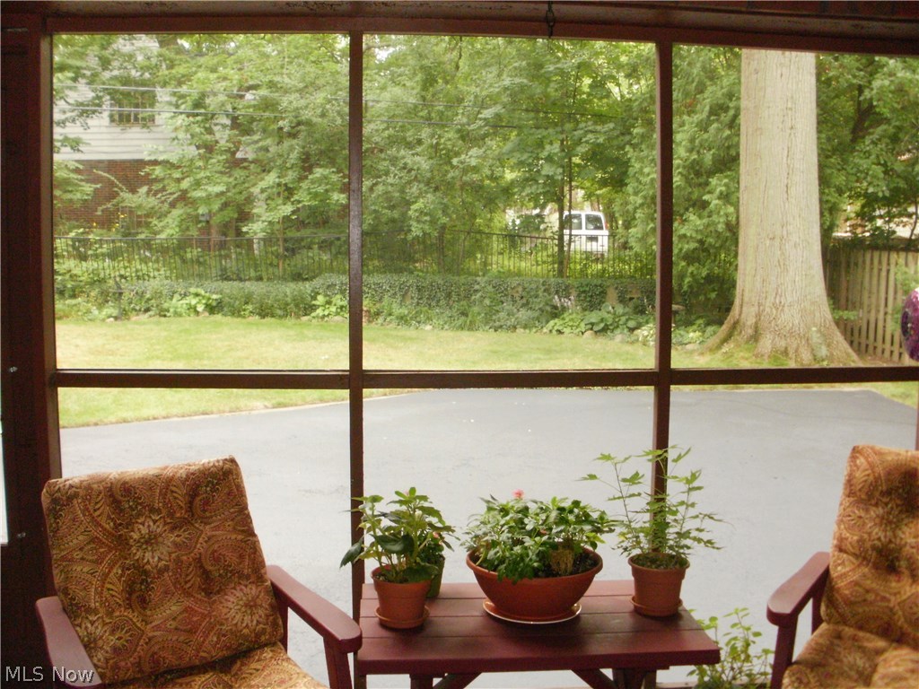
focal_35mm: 36
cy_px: 344
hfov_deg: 51.4
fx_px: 956
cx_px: 460
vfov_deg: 39.7
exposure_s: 1/80
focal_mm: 6.3
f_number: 3.5
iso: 400
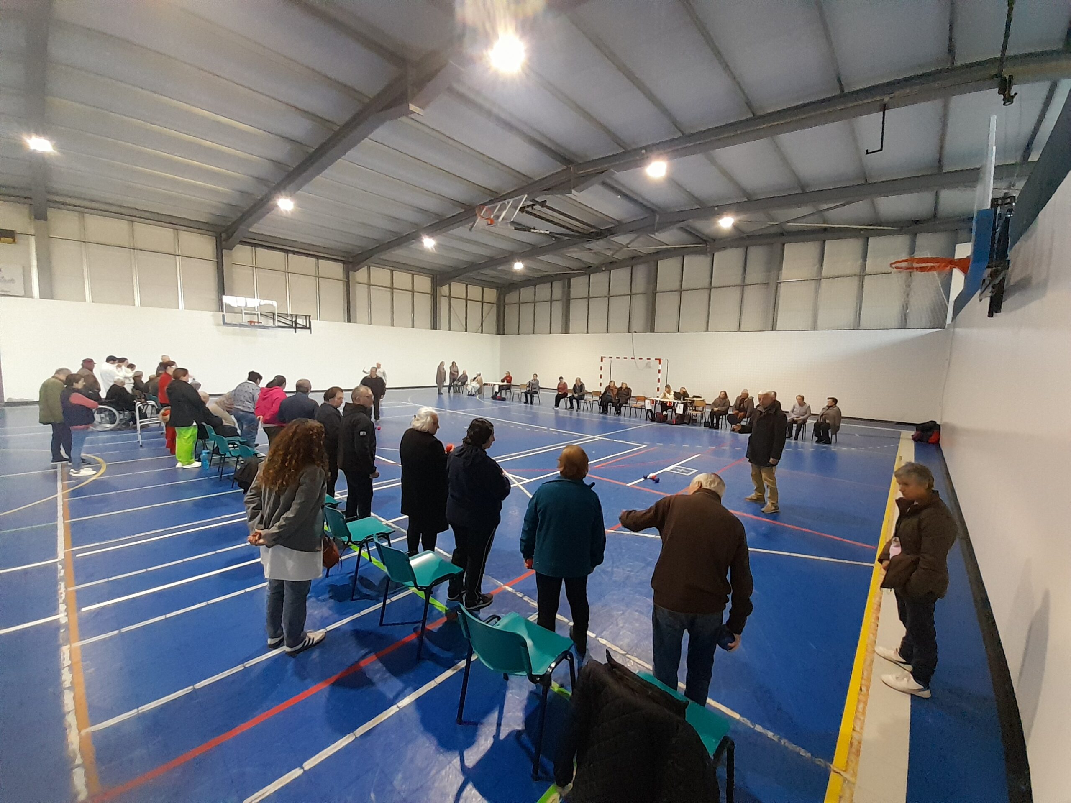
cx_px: 536
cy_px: 402
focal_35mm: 13
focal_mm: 1.13
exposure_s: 1/50
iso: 250
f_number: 2.2
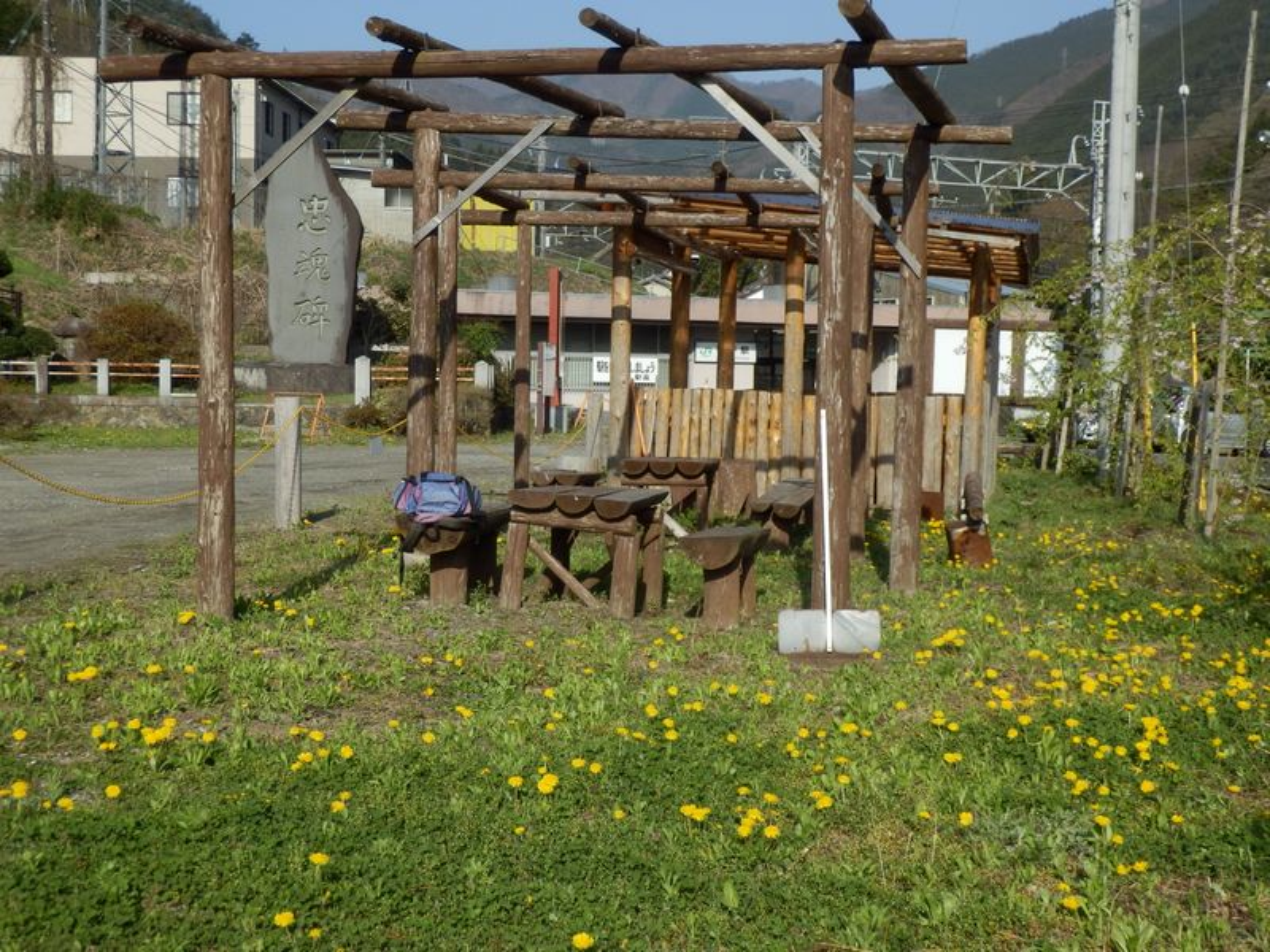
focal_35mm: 63
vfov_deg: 23.3
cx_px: 635
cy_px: 476
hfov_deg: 30.7
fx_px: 2311
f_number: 4.6
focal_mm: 11.1
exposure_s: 1/640
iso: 80
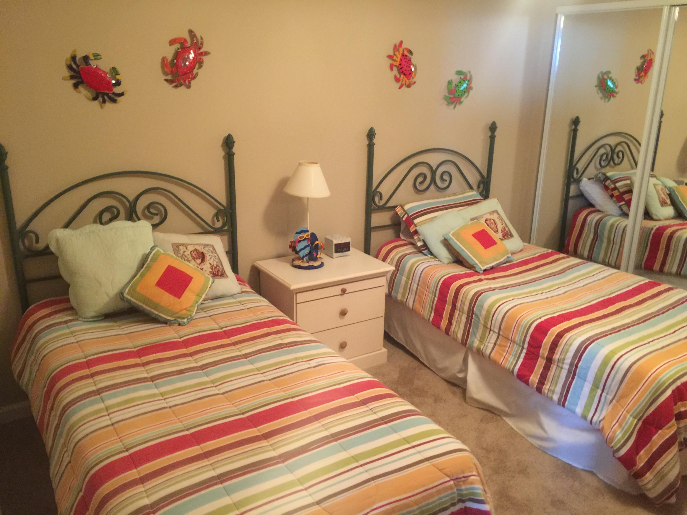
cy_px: 258
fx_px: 576
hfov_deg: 61.7
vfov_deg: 48.2
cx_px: 344
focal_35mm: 29
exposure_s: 1/4
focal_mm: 4.15
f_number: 2.2
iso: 80
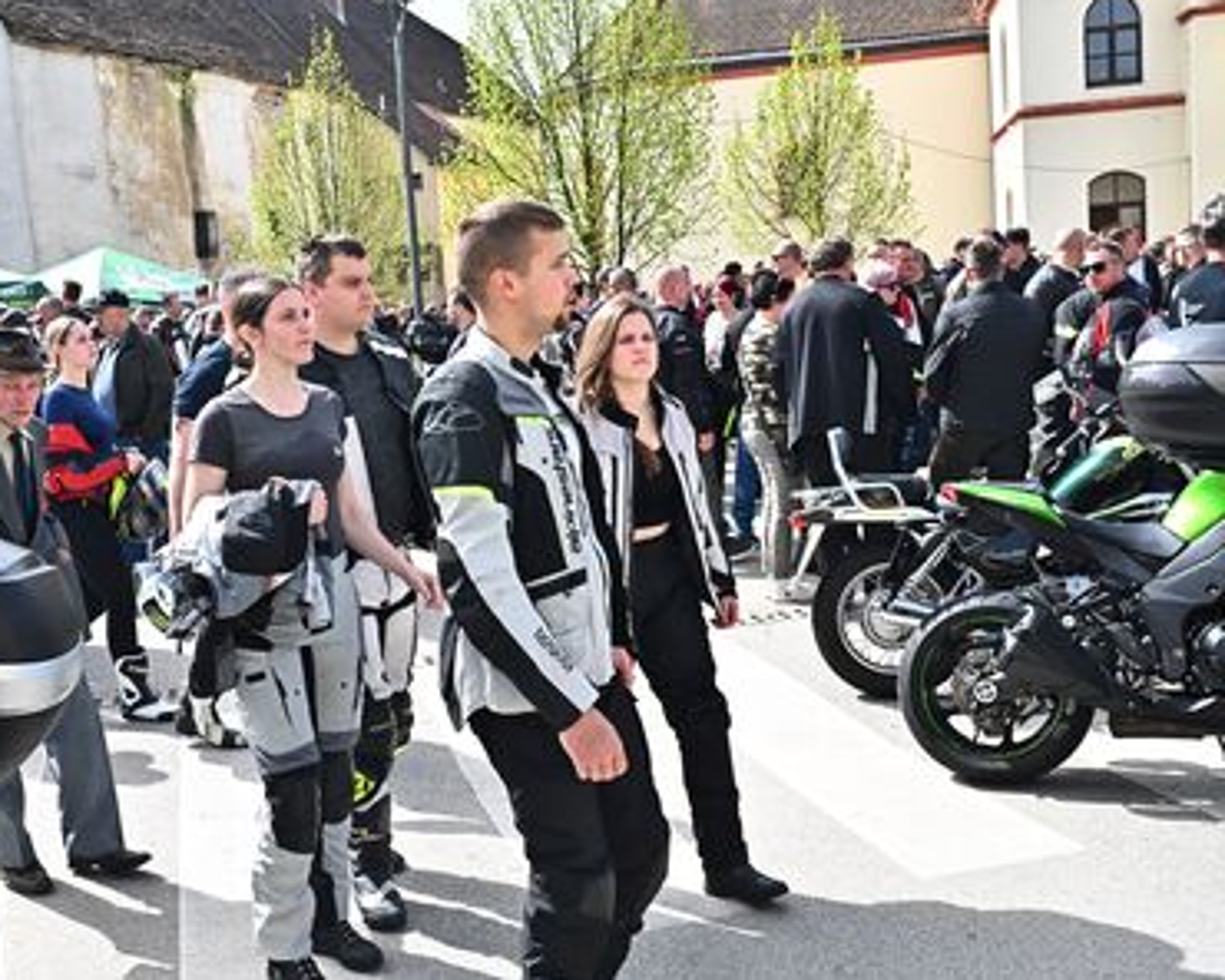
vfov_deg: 37.3
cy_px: 487
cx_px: 490
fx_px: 1450
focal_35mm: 40
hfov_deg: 45.5
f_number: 16
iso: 1600
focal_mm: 35
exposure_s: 1/640
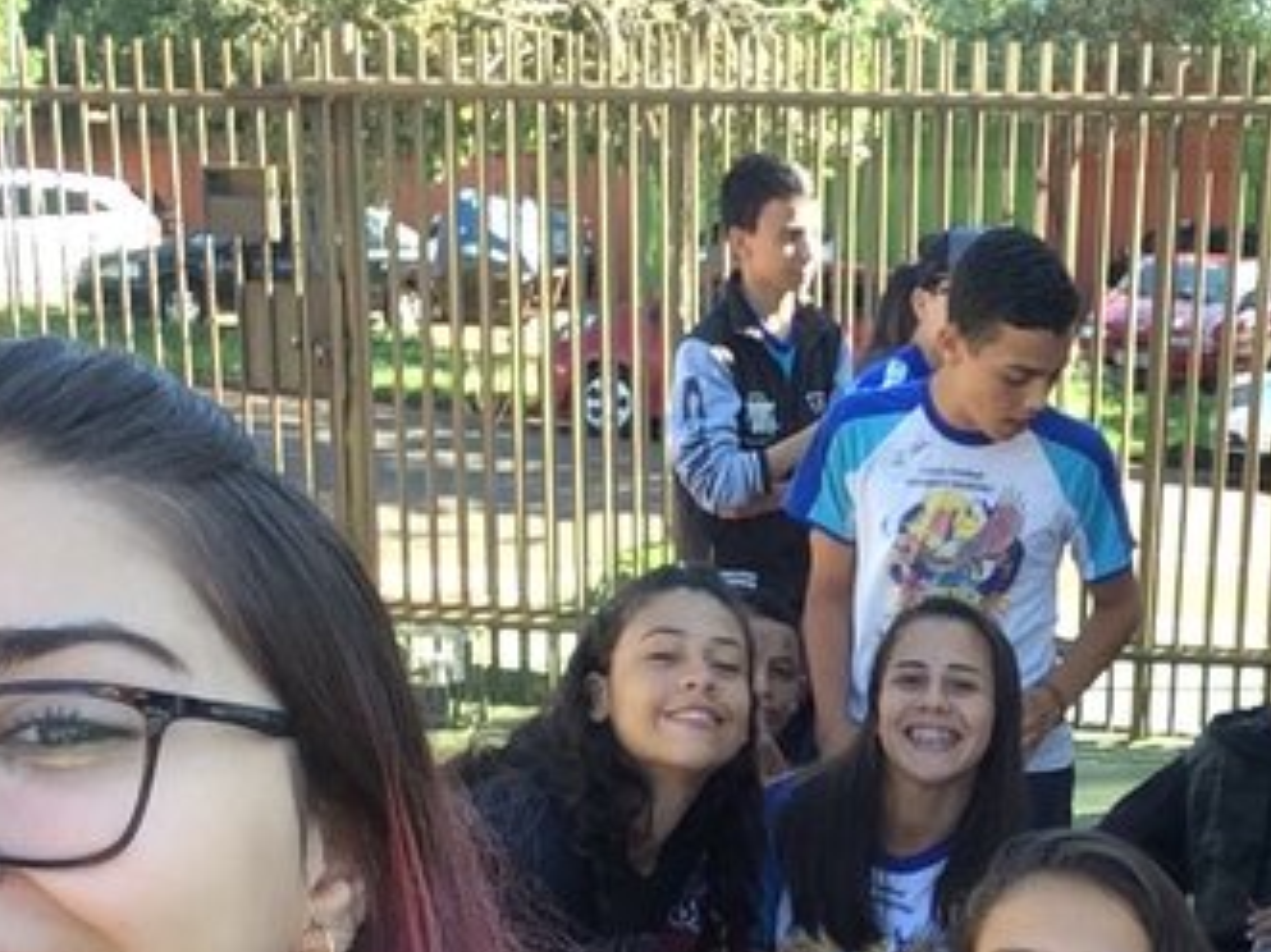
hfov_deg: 31.6
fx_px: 2202
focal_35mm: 60
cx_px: 948
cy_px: 891
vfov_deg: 23.6
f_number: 2.4
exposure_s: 1/200
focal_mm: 2.15
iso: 50
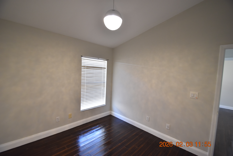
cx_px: 116
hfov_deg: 100.4
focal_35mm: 15
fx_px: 97
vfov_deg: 77.3
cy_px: 78
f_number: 3.5
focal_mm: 10
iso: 800
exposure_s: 1/90
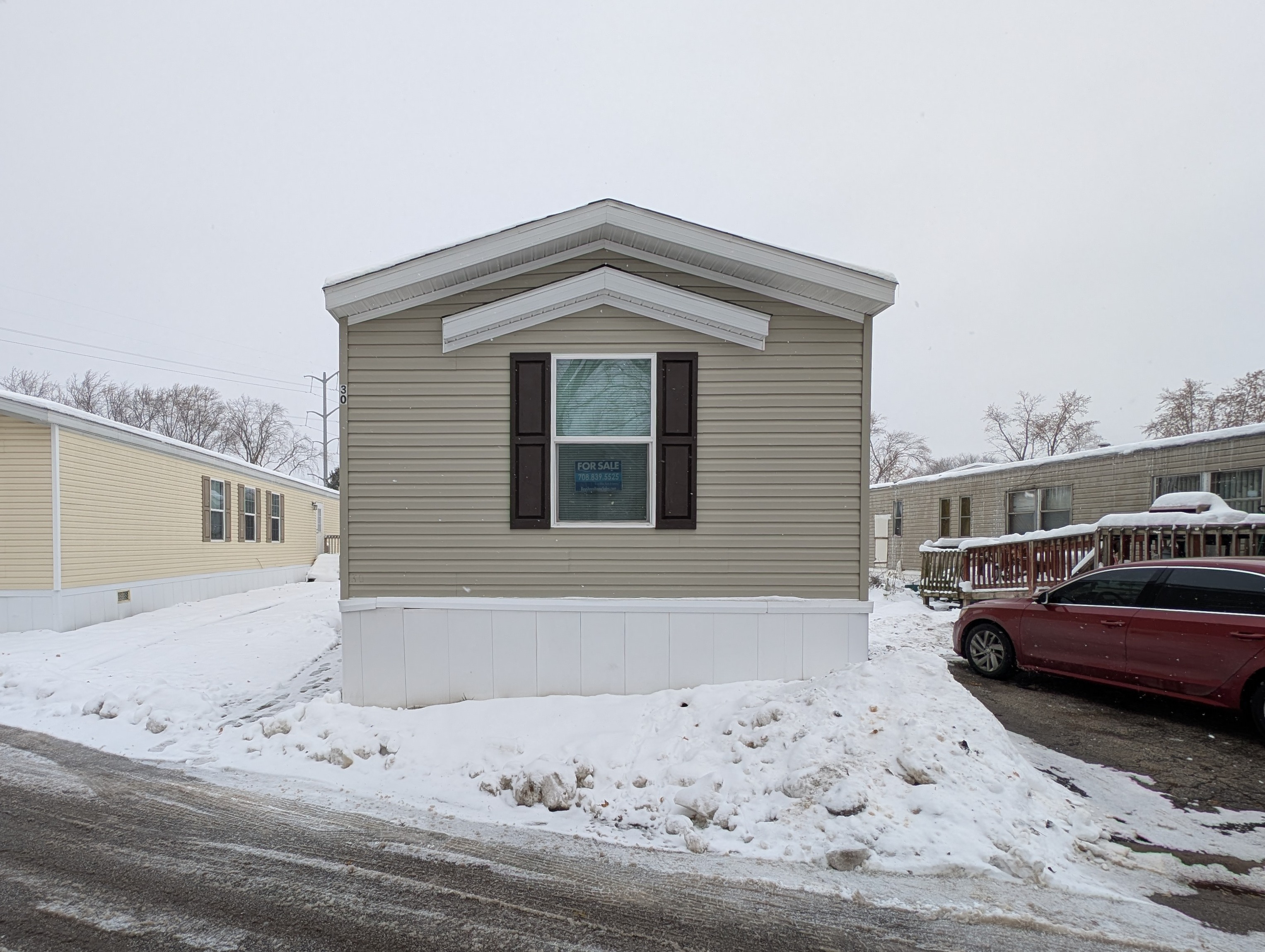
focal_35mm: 12
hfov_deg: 110.5
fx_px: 439
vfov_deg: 94.6
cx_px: 632
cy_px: 476
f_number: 1.95
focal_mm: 2.23
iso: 52
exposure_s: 1/706
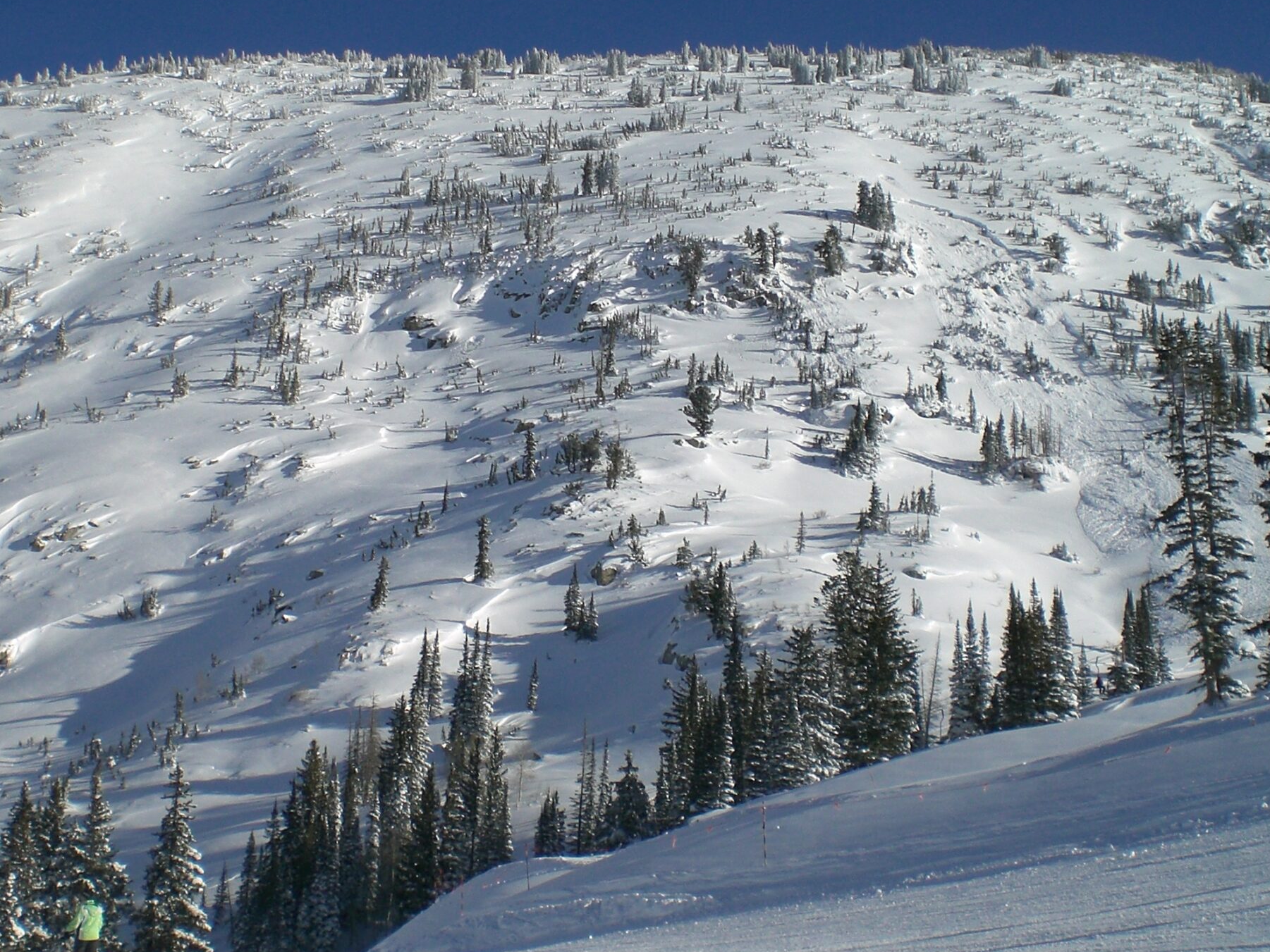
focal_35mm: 54
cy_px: 407
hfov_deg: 35.4
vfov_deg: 27.0
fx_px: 1981
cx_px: 508
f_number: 4.4
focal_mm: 6.3
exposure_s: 1/1250
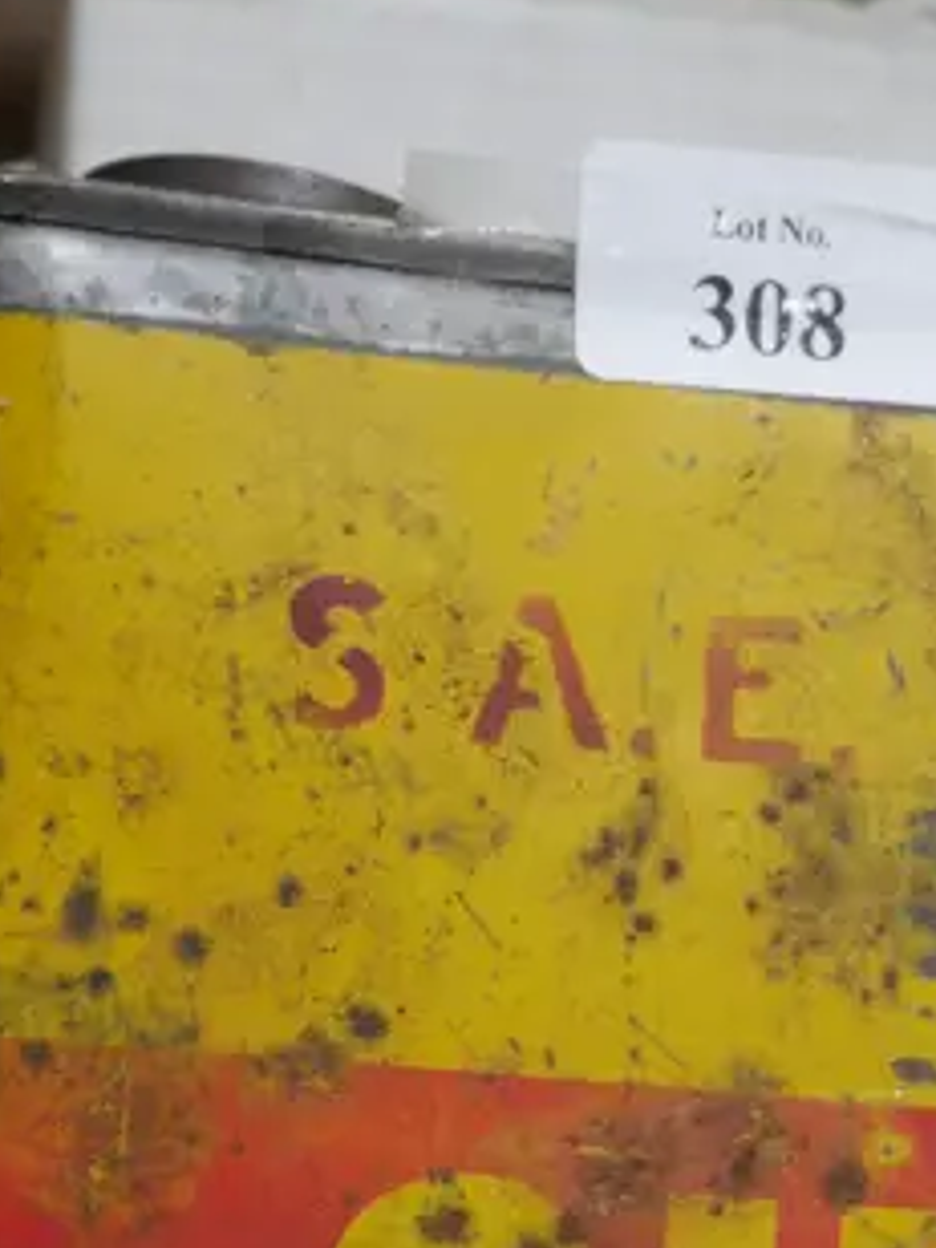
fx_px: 4074
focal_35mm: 113
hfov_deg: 13.0
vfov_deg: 16.5
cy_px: 1588
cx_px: 800
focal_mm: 17
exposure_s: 1/60
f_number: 4
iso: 400
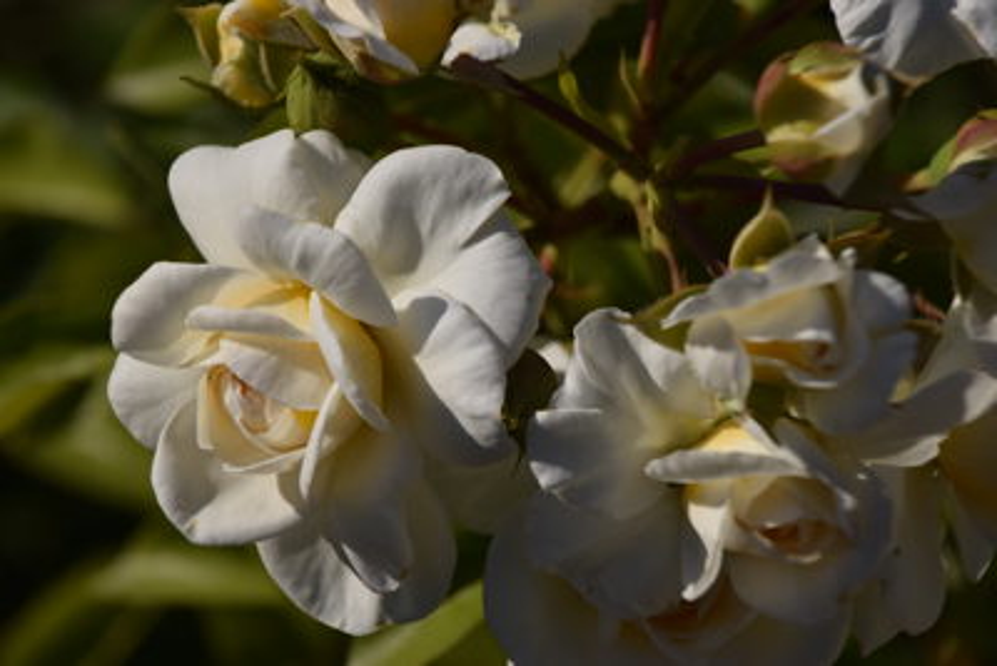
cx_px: 498
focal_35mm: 202
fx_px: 5610
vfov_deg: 6.8
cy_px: 333
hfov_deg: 10.2
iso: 100
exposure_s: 1/1250
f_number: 6
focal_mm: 135
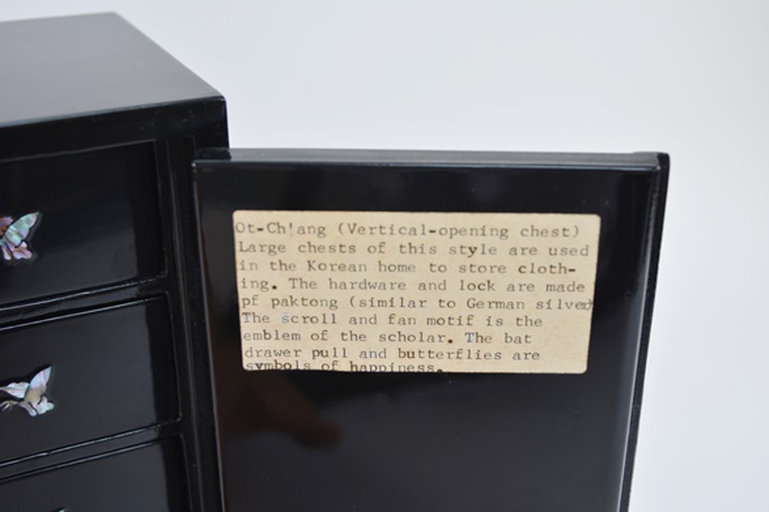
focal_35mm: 49
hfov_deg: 40.3
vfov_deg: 27.5
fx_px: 1047
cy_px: 256
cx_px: 388
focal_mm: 32
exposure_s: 1/125
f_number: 5.6
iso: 220
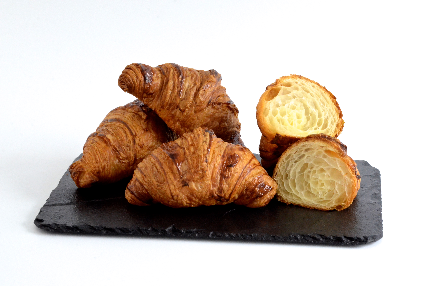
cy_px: 143
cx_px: 216
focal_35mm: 90
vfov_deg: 15.1
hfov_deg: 22.7
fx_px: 1075
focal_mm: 60
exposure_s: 1/50
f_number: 25
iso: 3200
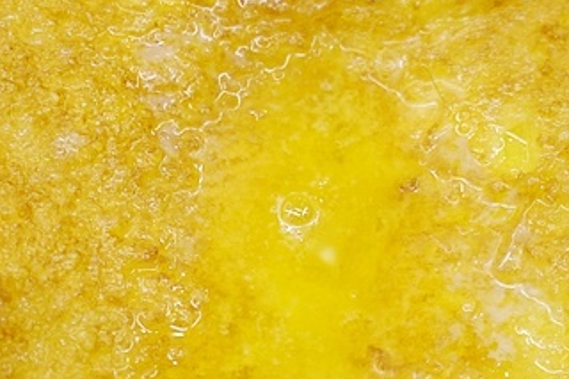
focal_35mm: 96
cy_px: 273
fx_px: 1516
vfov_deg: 14.2
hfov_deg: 21.2
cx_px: 299
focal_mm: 20
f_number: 3.5
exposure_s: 1/60
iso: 320
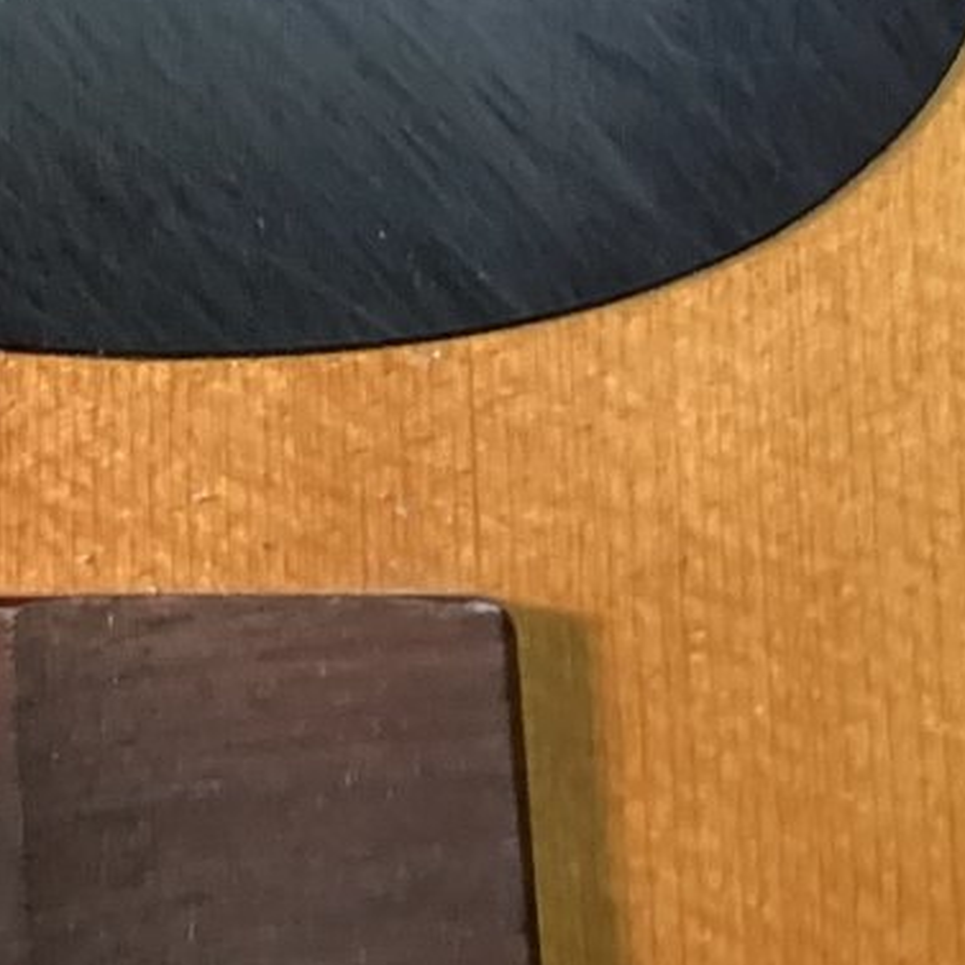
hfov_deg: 15.0
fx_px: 3469
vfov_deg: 15.2
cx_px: -360
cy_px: -244
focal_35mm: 110
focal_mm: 3.3
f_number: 2.4
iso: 250
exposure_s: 1/60
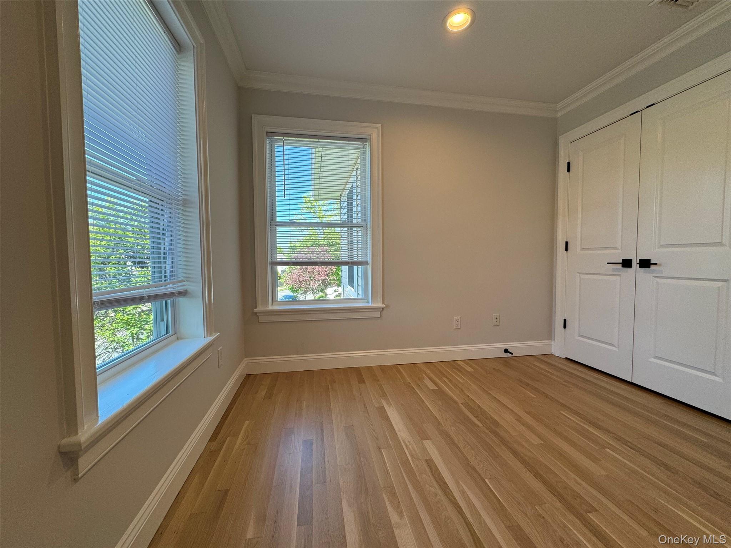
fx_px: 296
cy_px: 274
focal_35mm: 14
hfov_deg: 102.1
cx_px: 366
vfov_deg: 85.7
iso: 80
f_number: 2.2
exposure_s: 1/120
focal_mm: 2.22
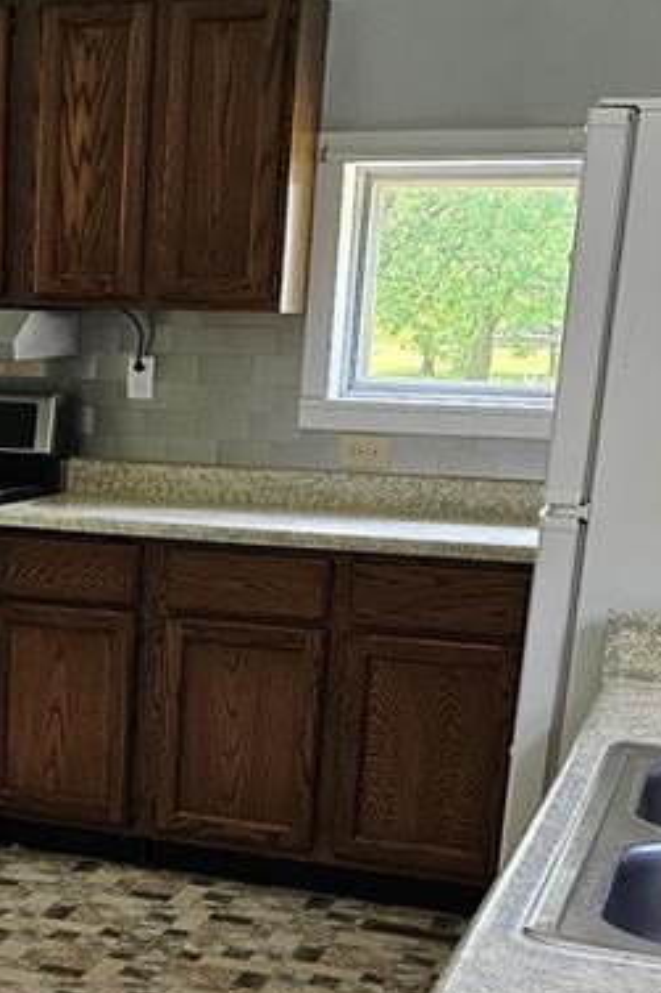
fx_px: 1792
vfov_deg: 30.5
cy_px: 735
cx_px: -3
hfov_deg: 20.2
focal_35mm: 65
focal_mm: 6.3
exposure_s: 1/120
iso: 200
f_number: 1.7
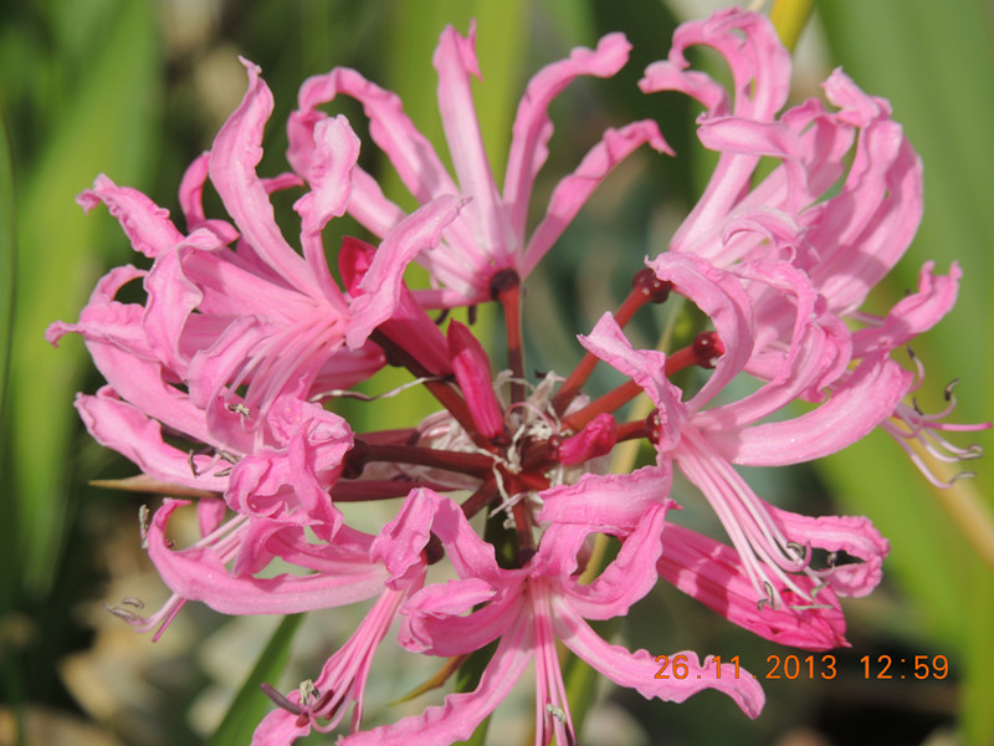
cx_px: 497
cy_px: 373
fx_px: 21536
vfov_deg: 2.0
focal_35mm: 750
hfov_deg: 2.6
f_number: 8
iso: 100
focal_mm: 133.7
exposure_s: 1/400
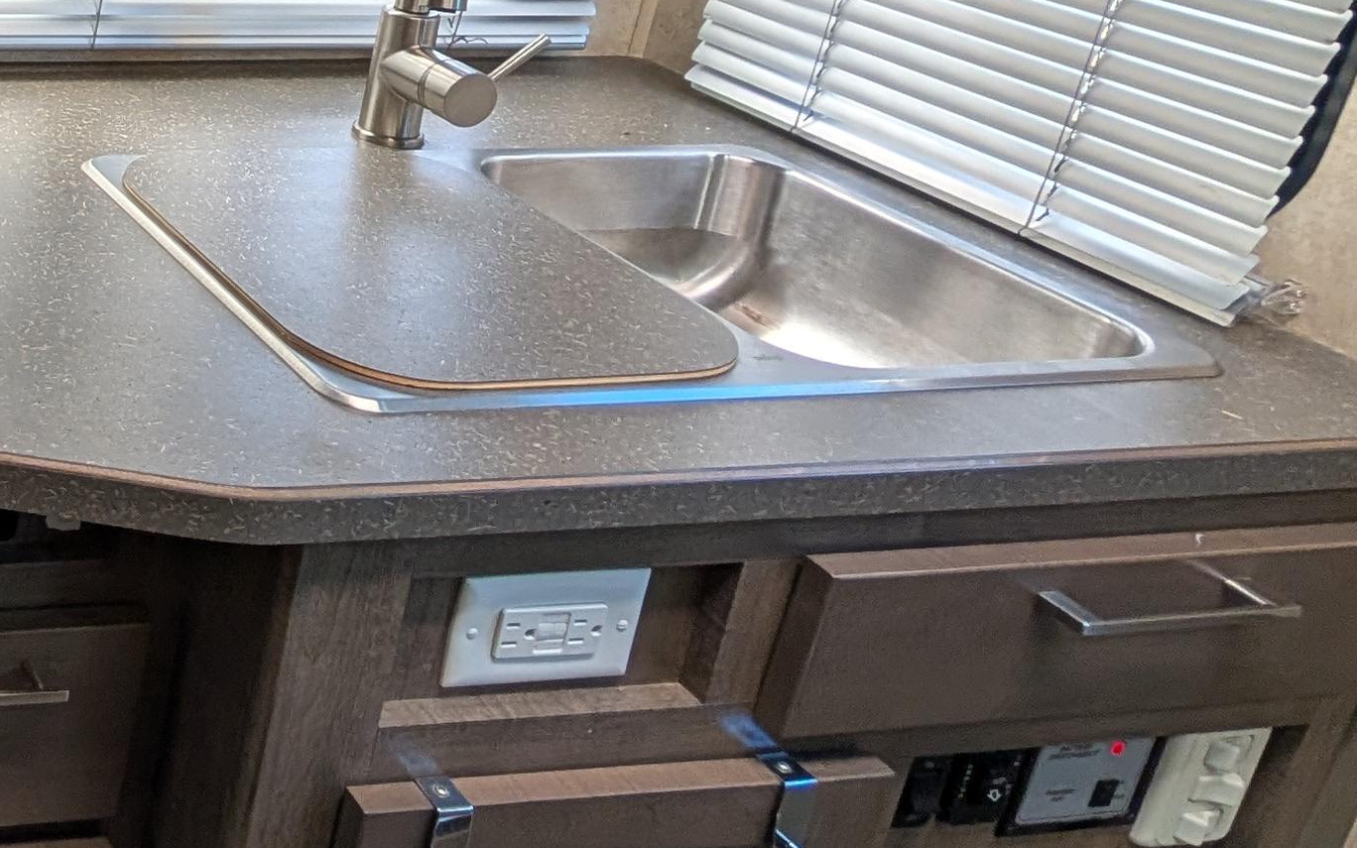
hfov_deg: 36.7
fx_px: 1405
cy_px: -20
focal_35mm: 38
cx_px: -342
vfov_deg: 30.9
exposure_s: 1/70.5
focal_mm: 2.02
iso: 113
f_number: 1.7
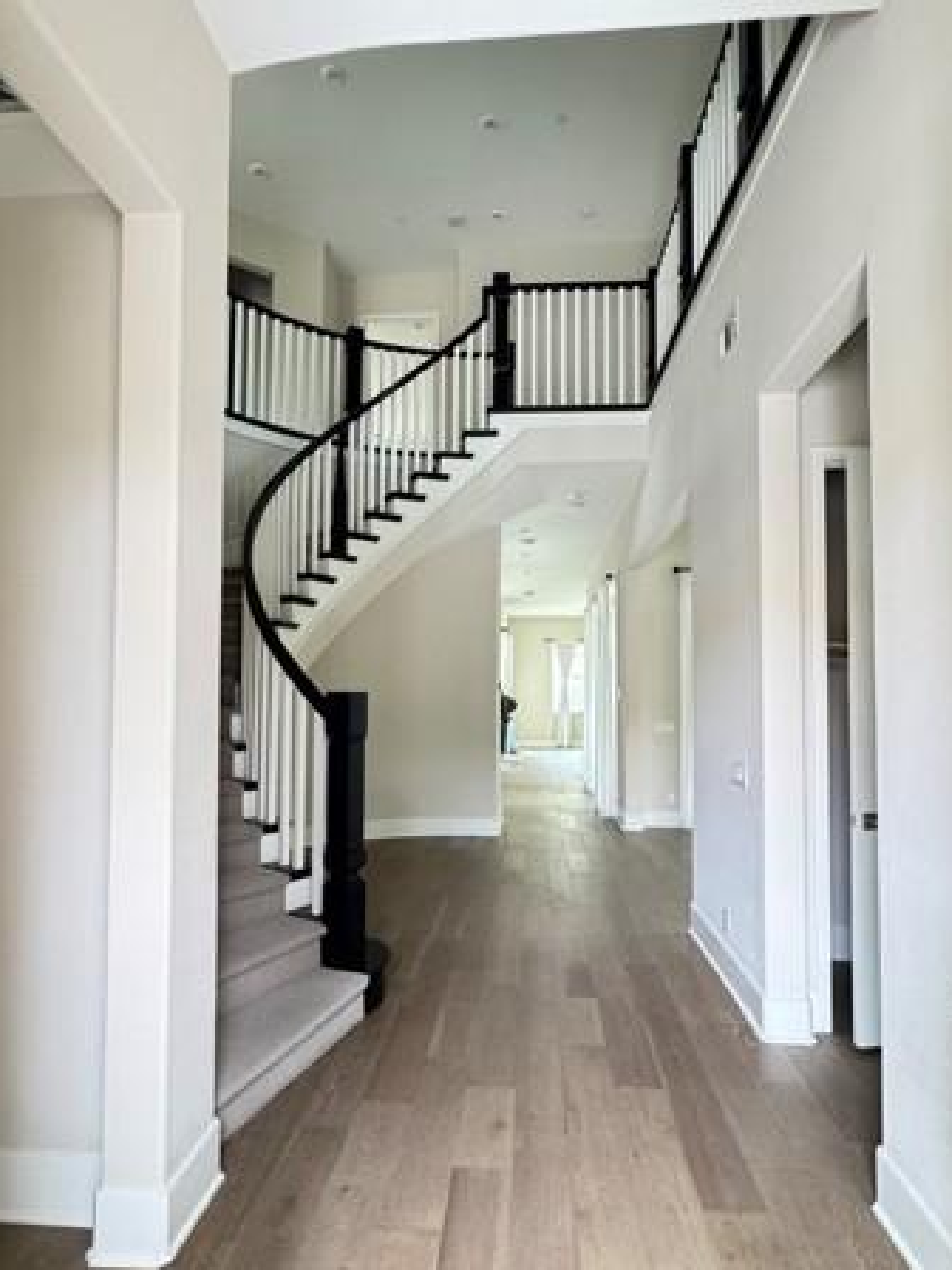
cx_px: 470
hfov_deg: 66.0
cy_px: 658
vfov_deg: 81.7
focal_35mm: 20
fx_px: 733
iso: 400
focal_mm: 2.22
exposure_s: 1/60
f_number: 2.2
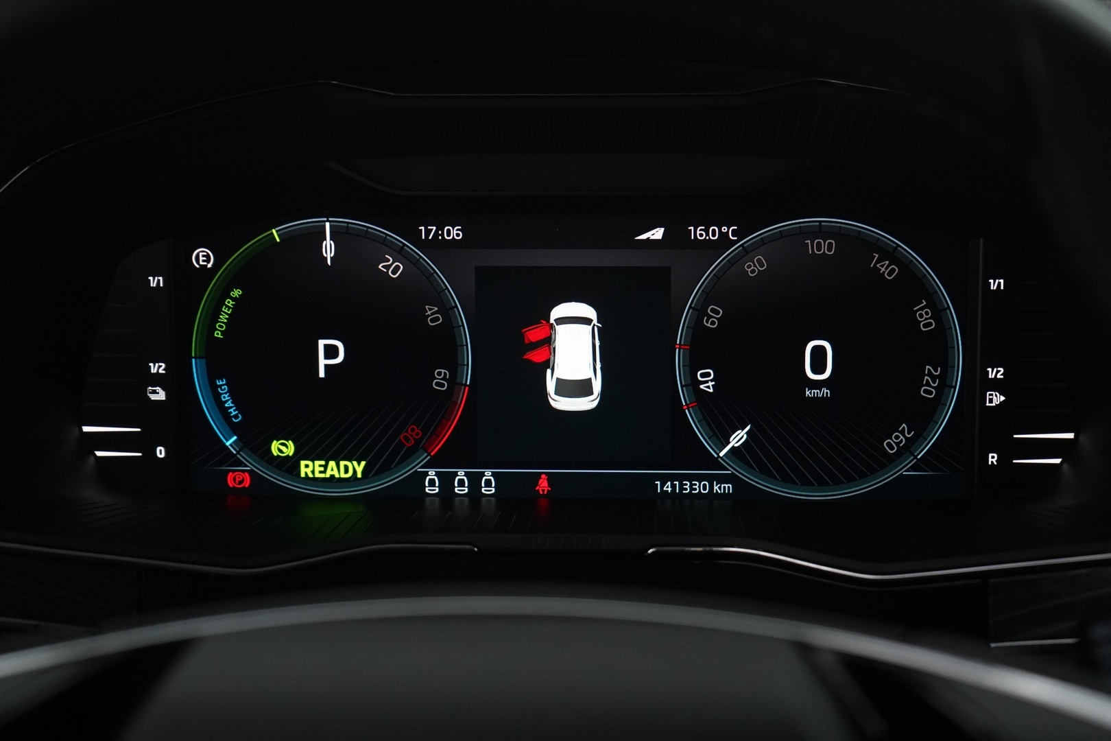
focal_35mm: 67
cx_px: 556
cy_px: 370
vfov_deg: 20.3
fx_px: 2068
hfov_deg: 30.1
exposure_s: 1/60
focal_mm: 67
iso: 4000
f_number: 5.6
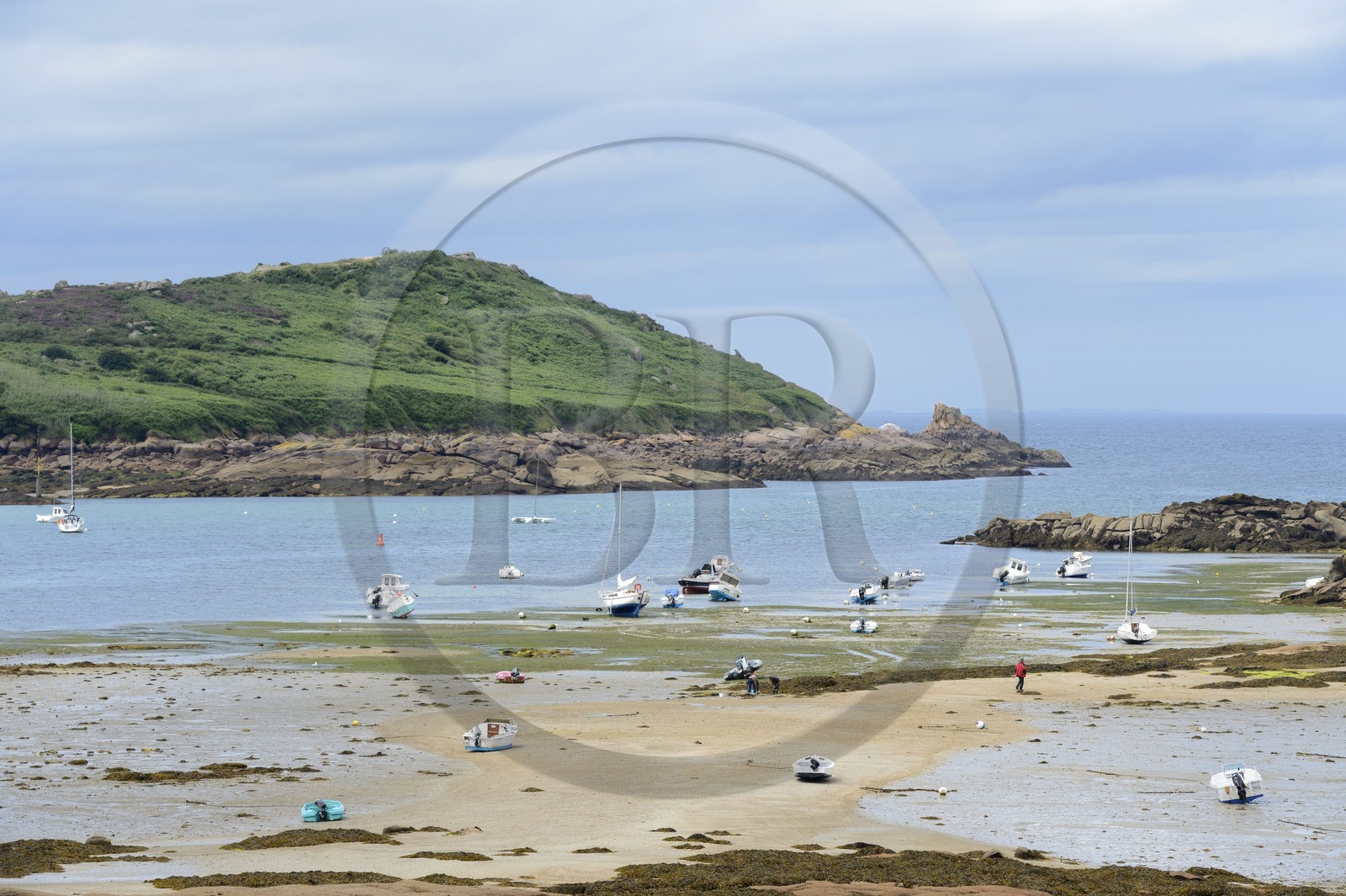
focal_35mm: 145
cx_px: 673
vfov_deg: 9.5
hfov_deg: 14.2
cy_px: 448
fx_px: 5418
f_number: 10
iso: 200
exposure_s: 1/250
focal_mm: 145
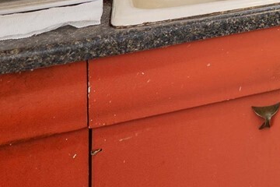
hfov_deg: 24.4
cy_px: -175
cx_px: 410
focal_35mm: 66
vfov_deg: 16.3
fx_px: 513
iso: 1600
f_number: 6.3
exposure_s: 1/30
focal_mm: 14
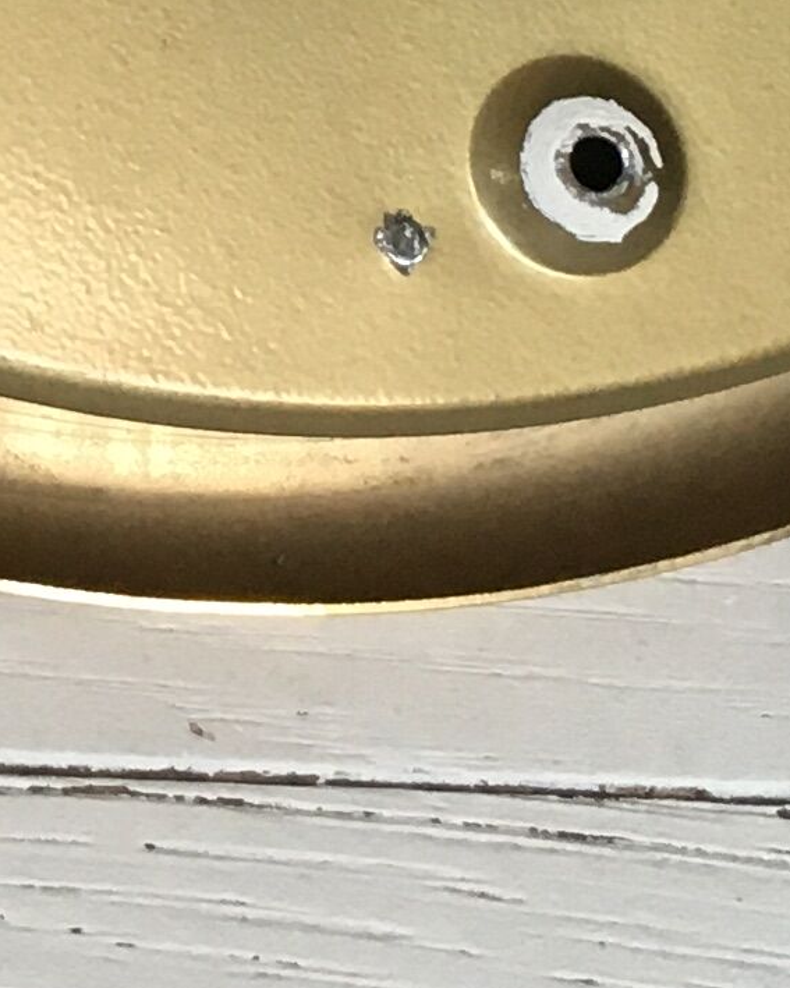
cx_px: -850
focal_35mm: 161
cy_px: -708
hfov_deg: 9.0
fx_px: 4706
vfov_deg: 11.3
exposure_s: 1/33
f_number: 2.2
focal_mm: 4.15
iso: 50
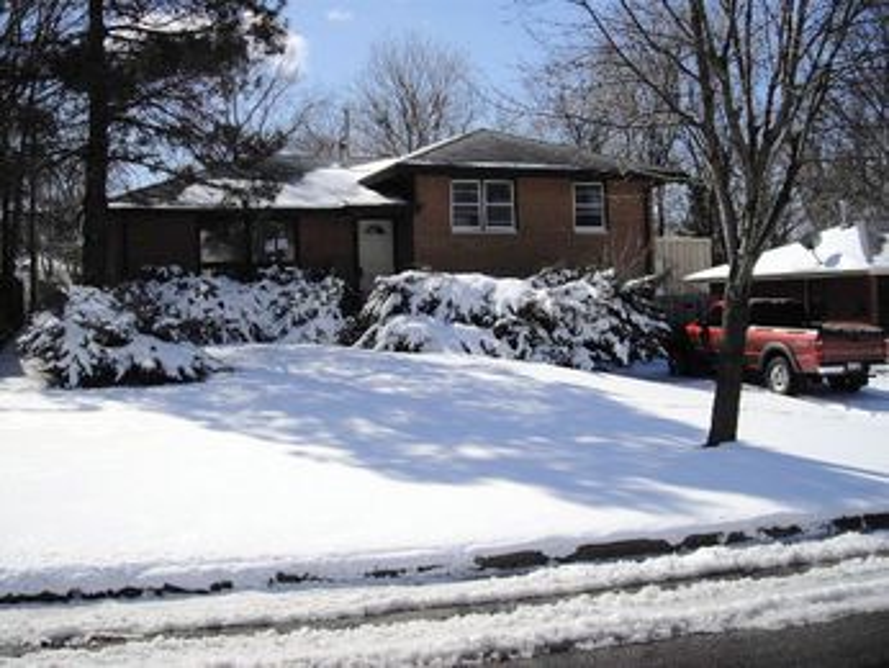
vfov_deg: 37.8
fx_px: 977
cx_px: 444
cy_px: 334
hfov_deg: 48.9
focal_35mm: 38
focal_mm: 7.9
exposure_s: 1/320
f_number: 8
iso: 50
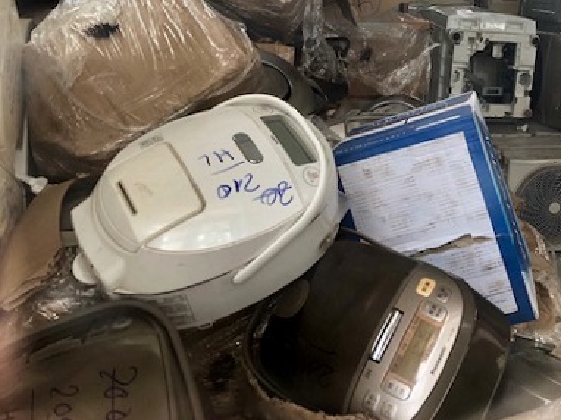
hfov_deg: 42.3
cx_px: 385
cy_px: 117
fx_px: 713
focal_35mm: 44
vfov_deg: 32.4
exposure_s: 1/120
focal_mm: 3.99
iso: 40
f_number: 1.8
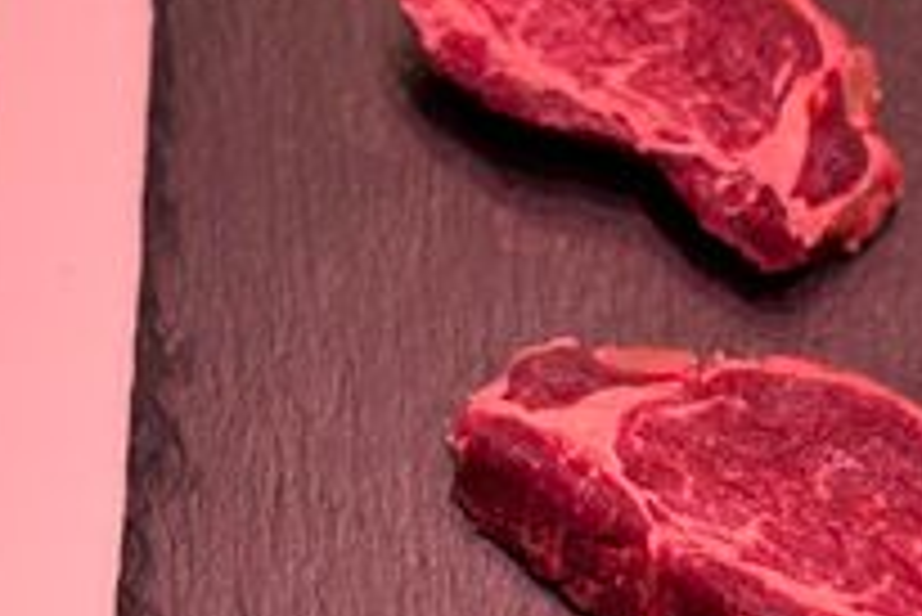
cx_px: 688
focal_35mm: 104
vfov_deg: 13.2
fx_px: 2665
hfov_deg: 19.5
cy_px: 425
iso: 50
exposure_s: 1/100
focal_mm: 6.76
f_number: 1.78
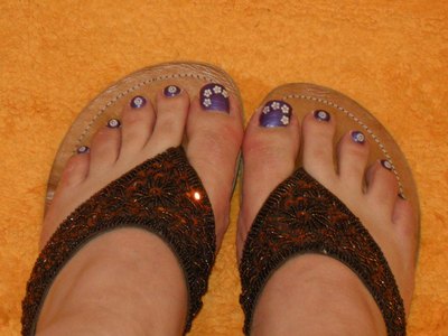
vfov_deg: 12.9
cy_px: 168
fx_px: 1488
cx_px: 224
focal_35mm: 115
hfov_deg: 17.1
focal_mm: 24.5
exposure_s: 1/8
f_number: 5.1
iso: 400
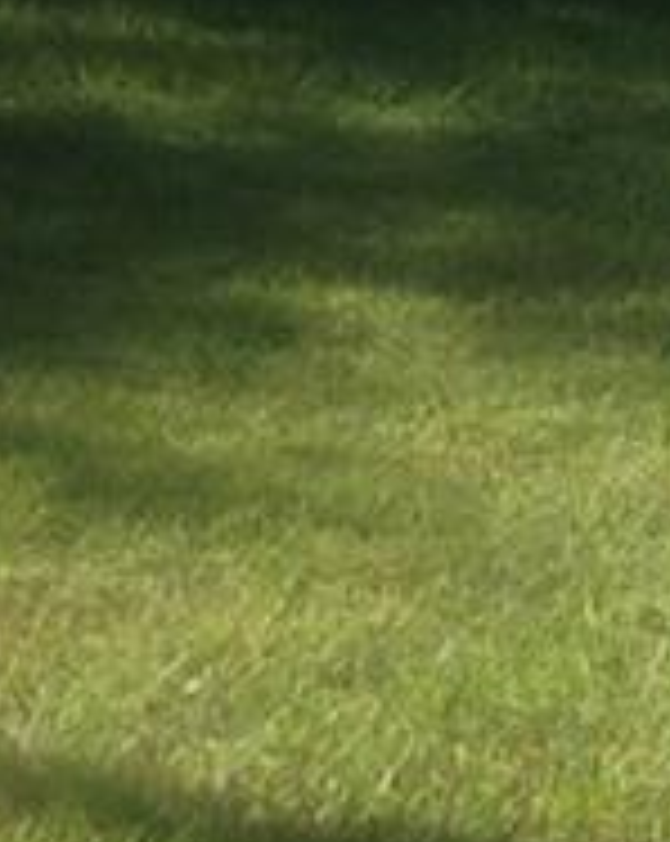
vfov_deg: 10.1
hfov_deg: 8.0
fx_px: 4647
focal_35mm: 187
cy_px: -324
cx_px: 1093
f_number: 2.4
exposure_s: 1/840
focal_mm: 4.28
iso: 50
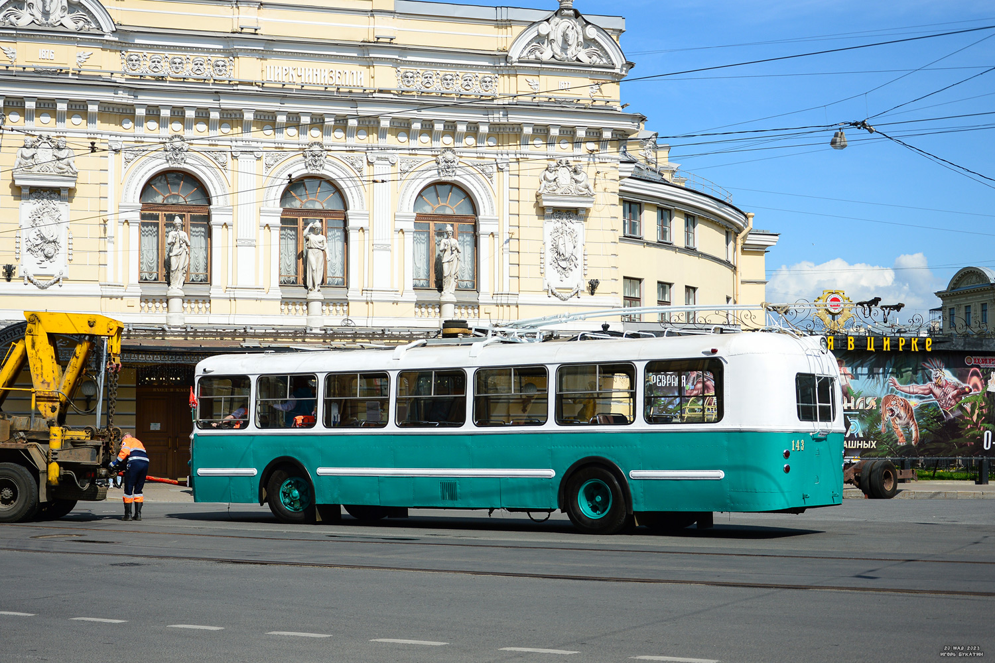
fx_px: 1451
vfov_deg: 25.8
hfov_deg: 37.9
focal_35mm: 52
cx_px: 498
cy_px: 332
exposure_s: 1/640
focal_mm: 35
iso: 100
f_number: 5.6
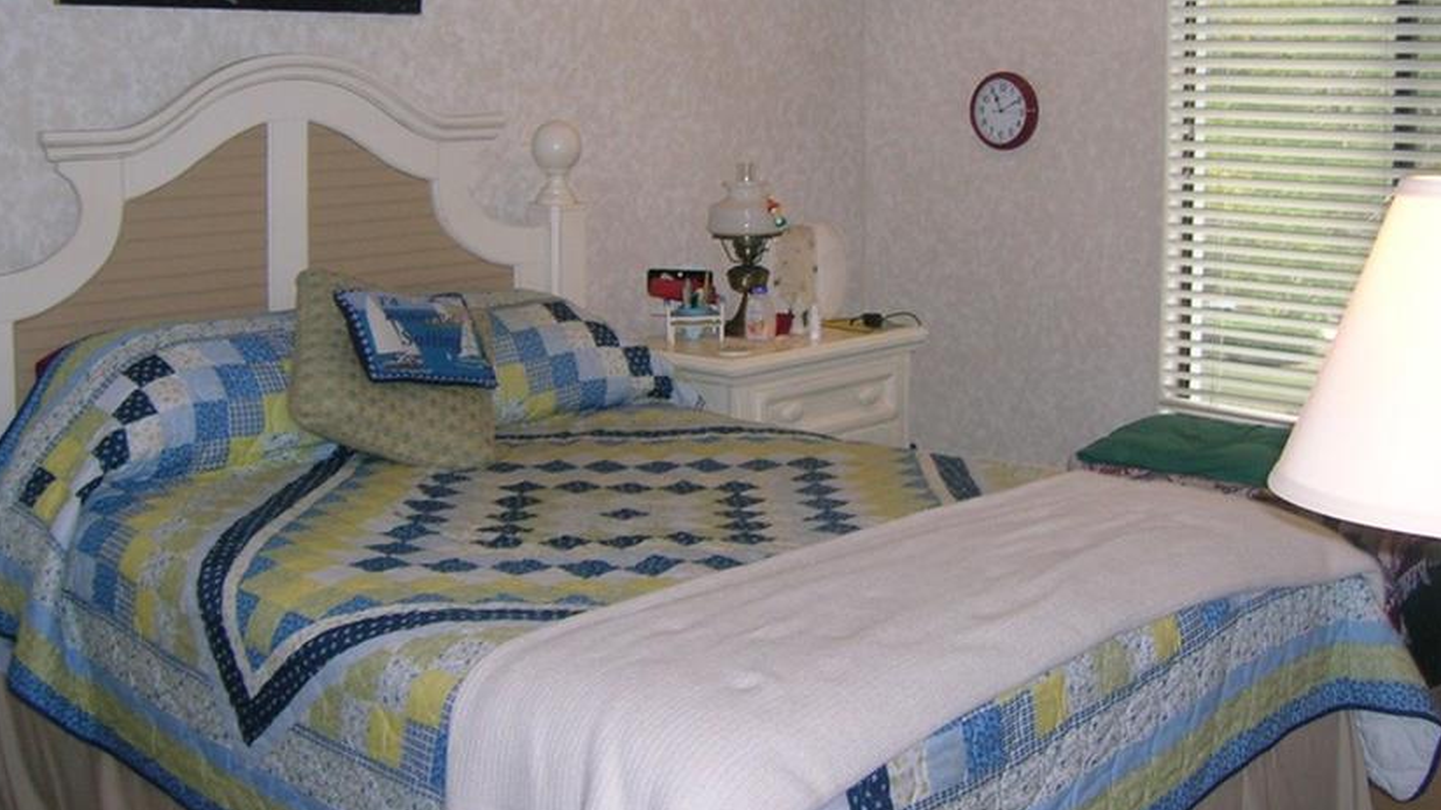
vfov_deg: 25.7
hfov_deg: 44.5
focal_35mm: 46
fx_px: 1758
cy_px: 234
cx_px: 776
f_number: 2.9
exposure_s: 1/60.1
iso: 92
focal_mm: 5.7
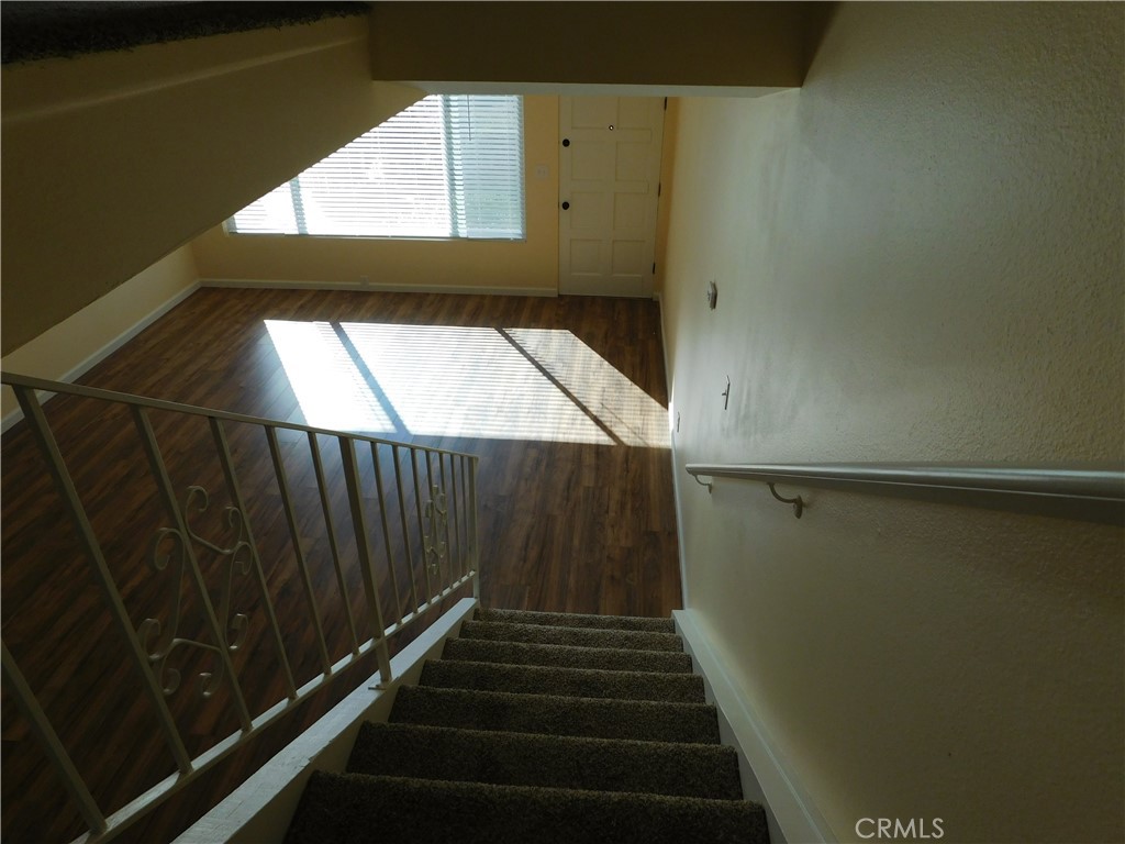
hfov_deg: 73.9
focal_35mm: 23
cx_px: 562
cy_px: 422
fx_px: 747
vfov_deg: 58.9
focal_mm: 4
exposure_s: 1/400
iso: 125
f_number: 3
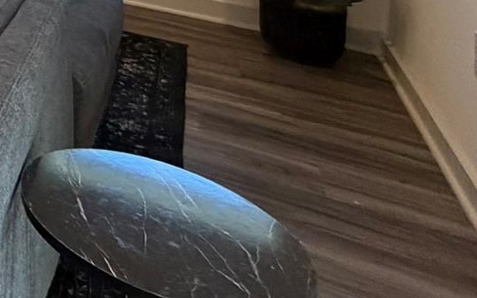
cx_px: -397
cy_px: -273
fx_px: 741
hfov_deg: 21.5
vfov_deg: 17.4
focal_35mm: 57
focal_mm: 2.22
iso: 200
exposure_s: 1/60
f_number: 2.2
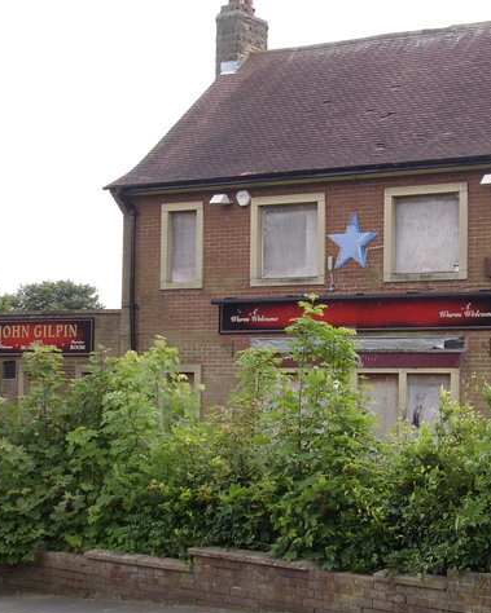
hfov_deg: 25.9
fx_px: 1054
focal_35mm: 58
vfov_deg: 32.5
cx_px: 376
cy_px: 309
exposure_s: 1/148
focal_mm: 8.4
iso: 71
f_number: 4.8
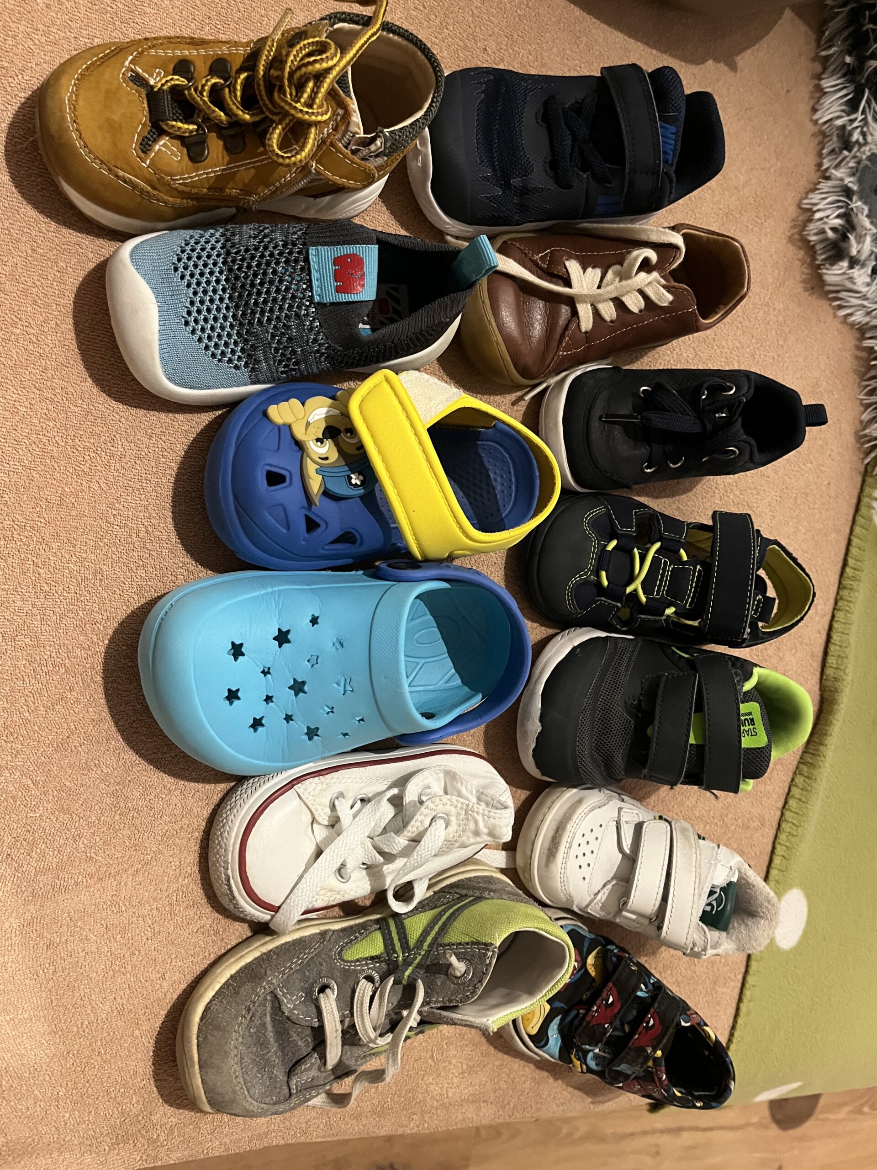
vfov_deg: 67.3
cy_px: 585
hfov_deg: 53.1
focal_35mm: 26
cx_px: 438
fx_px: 878
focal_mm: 5.1
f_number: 1.6
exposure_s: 1/33
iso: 500
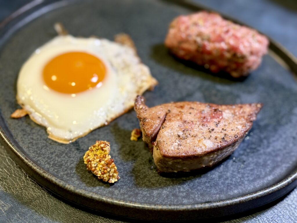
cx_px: 148
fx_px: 446
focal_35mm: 52
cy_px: 112
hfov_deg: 36.8
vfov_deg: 28.0
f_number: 1.6
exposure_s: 1/50
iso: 125
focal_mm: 5.96
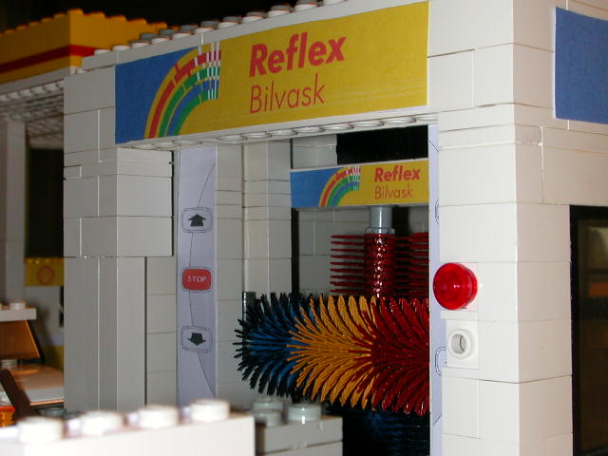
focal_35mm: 64
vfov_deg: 22.9
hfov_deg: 30.3
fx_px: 1124
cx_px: 304
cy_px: 228
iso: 100
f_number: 5.9
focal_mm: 9.7
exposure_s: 1/59.9
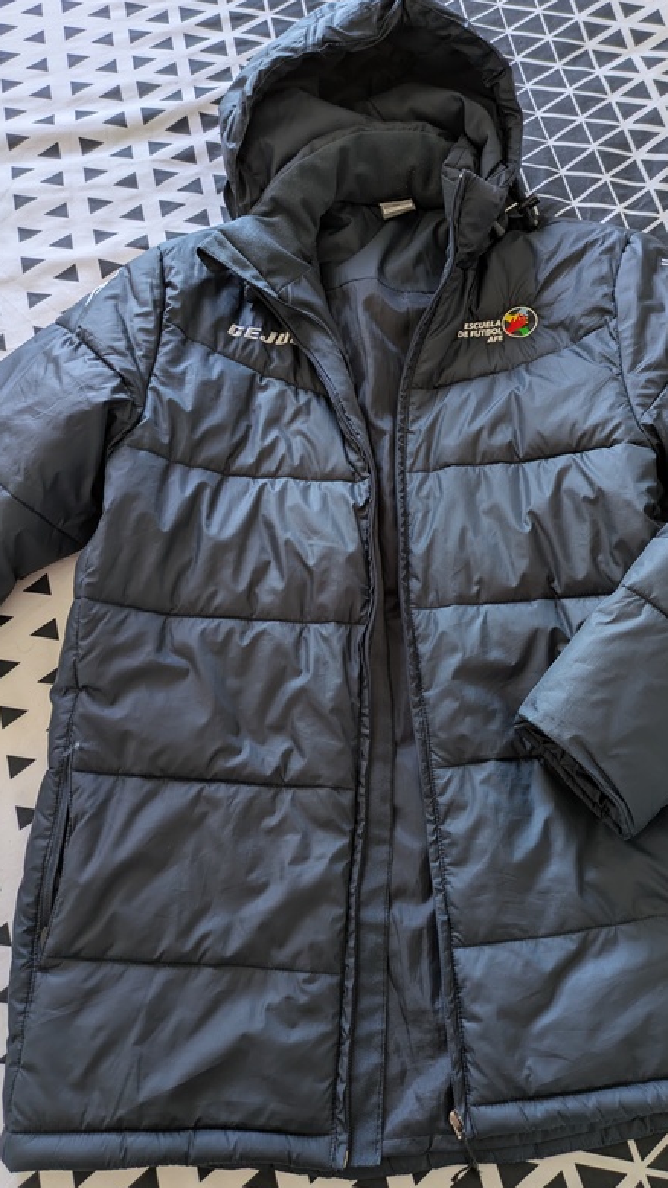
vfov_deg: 67.9
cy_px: 584
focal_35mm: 28
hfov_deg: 41.1
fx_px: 882
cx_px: 426
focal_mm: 5.43
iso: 79
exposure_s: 1/25
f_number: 1.89
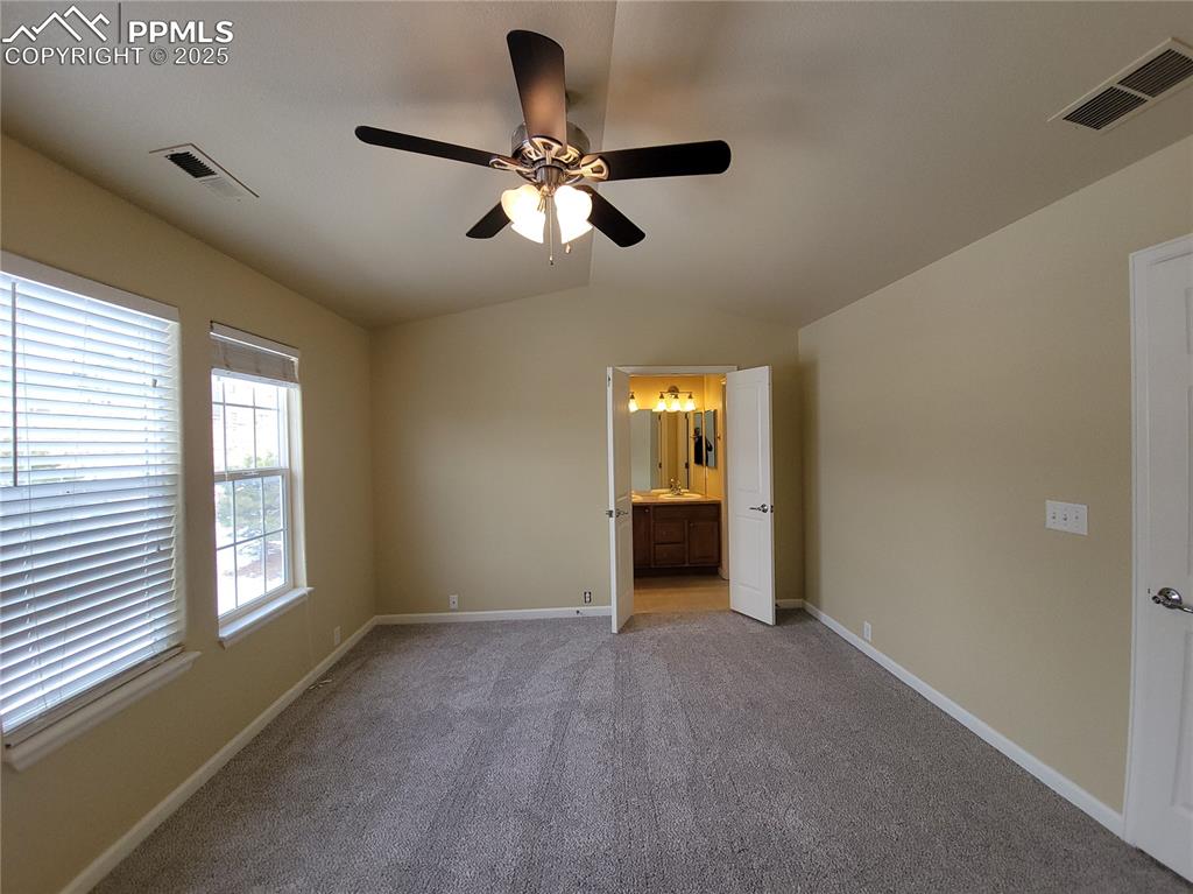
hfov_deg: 106.2
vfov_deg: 89.9
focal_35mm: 13
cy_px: 447
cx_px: 596
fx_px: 448
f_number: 2.2
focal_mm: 2.2
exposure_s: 1/120
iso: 80
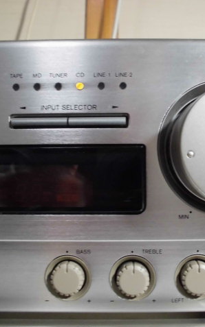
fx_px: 331
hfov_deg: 34.2
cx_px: 131
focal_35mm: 37
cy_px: 164
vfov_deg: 52.8
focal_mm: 4.6
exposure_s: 1/15
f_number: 3.5
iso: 400
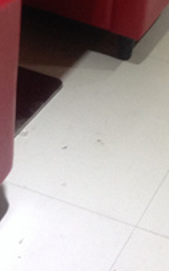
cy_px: -64
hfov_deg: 9.5
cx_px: 109
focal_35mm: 138
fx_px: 1016
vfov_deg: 14.6
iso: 125
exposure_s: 1/20
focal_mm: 4.12
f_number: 2.4
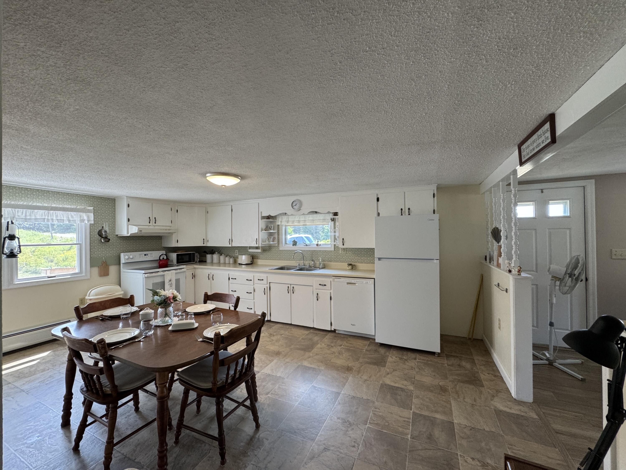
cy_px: 235
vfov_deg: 85.7
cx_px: 313
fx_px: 253
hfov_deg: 102.1
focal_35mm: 14
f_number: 2.2
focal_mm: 2.22
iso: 160
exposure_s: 1/120
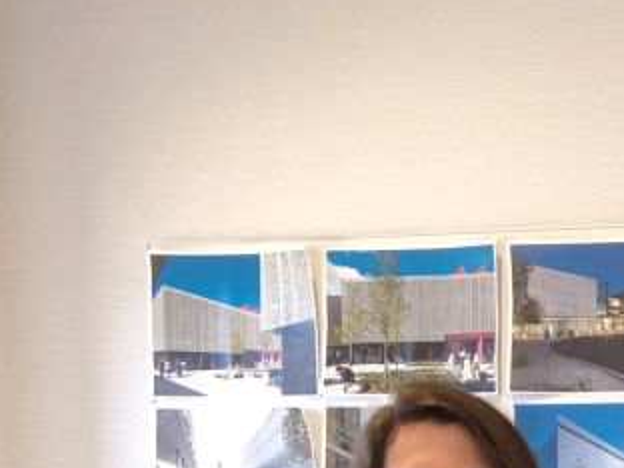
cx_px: 976
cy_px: 746
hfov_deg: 18.5
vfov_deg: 14.7
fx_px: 1658
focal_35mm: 92
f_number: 1.8
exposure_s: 1/20
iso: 40
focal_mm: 3.99
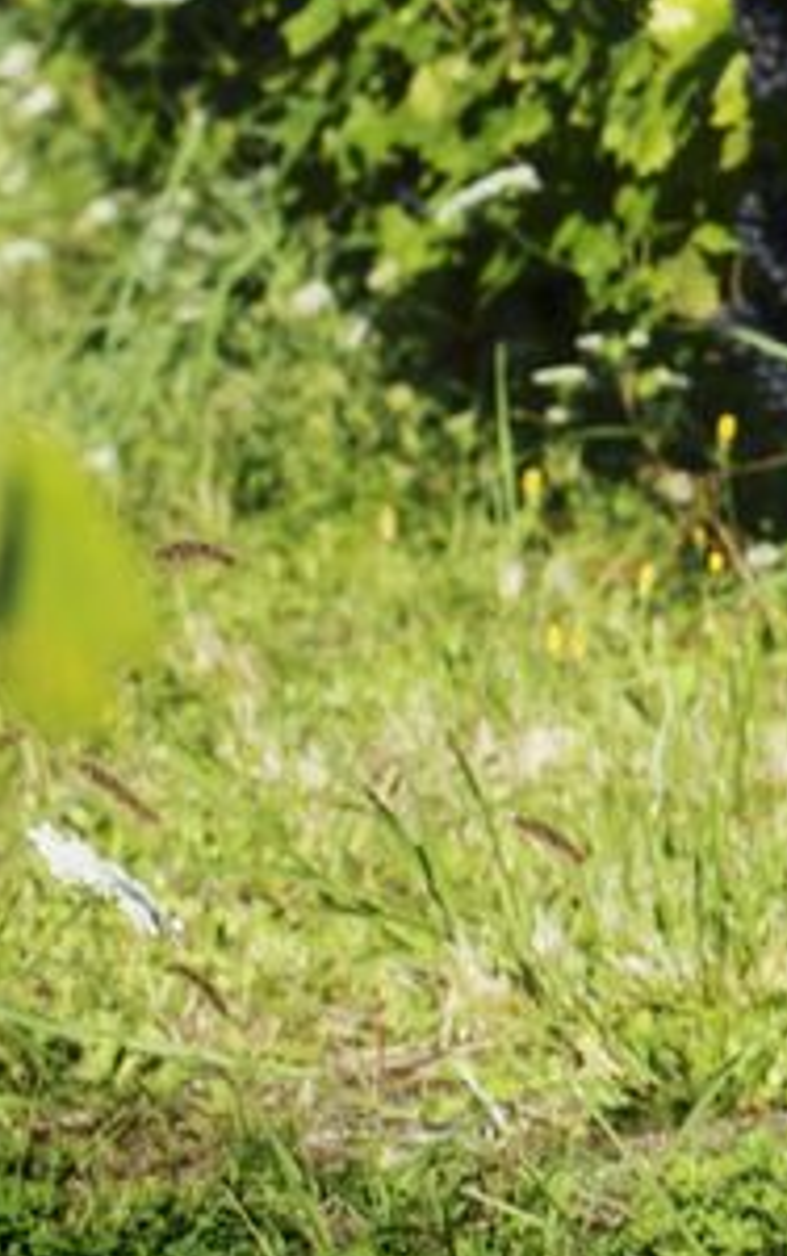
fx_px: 17845
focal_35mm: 521
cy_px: 117
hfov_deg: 2.5
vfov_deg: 4.0
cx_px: 1658
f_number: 11
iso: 200
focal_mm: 120
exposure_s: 1/125
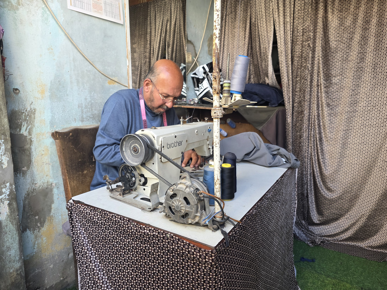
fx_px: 257
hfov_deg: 73.9
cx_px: 194
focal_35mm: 23
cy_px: 145
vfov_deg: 58.9
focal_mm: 6.3
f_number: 1.7
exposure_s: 1/180
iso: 125
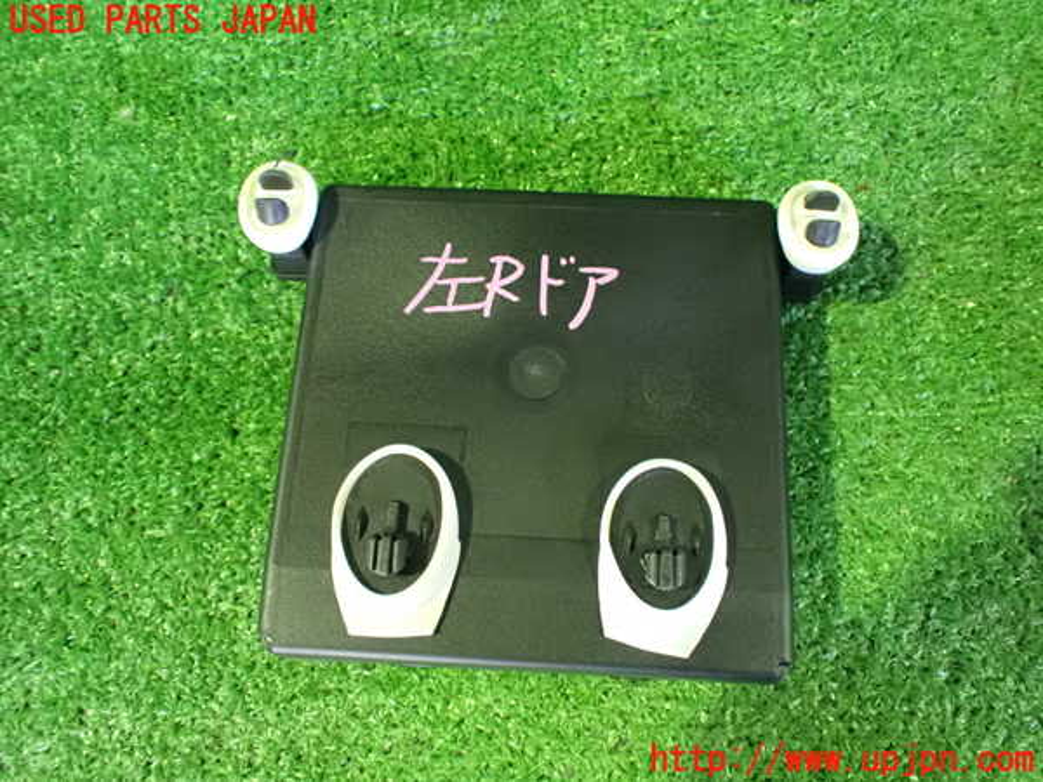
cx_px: 522
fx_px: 904
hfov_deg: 60.0
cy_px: 391
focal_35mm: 30
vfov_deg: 46.8
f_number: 2.3
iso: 1600
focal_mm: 5.4
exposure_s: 1/30
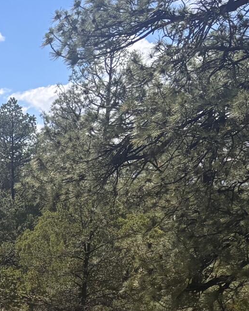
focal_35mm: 117
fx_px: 1078
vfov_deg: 15.1
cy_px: 481
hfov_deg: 11.1
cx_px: -341
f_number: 1.6
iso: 50
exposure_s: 1/2933
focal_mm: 5.96
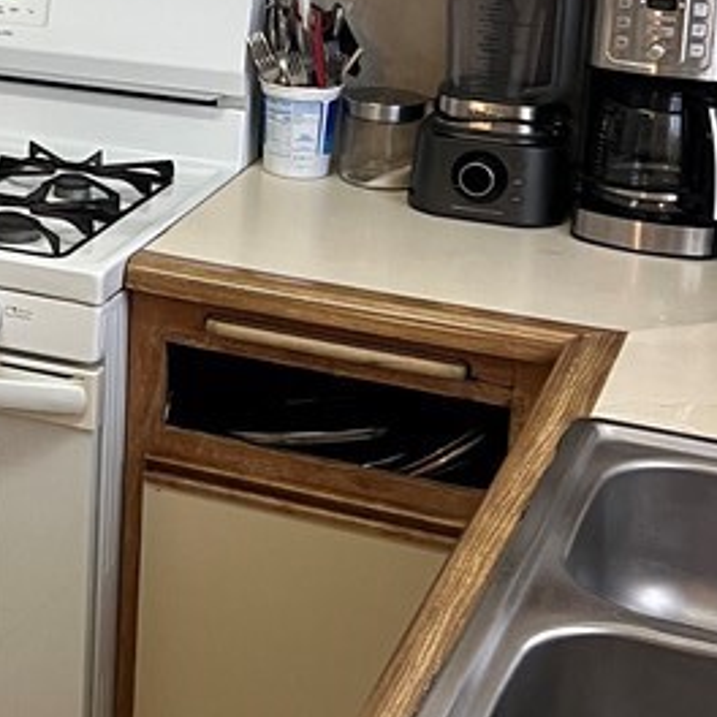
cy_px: 0
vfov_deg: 19.0
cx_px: -231
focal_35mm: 89
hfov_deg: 18.1
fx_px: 2086
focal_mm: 5.7
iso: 125
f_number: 1.5
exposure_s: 1/60
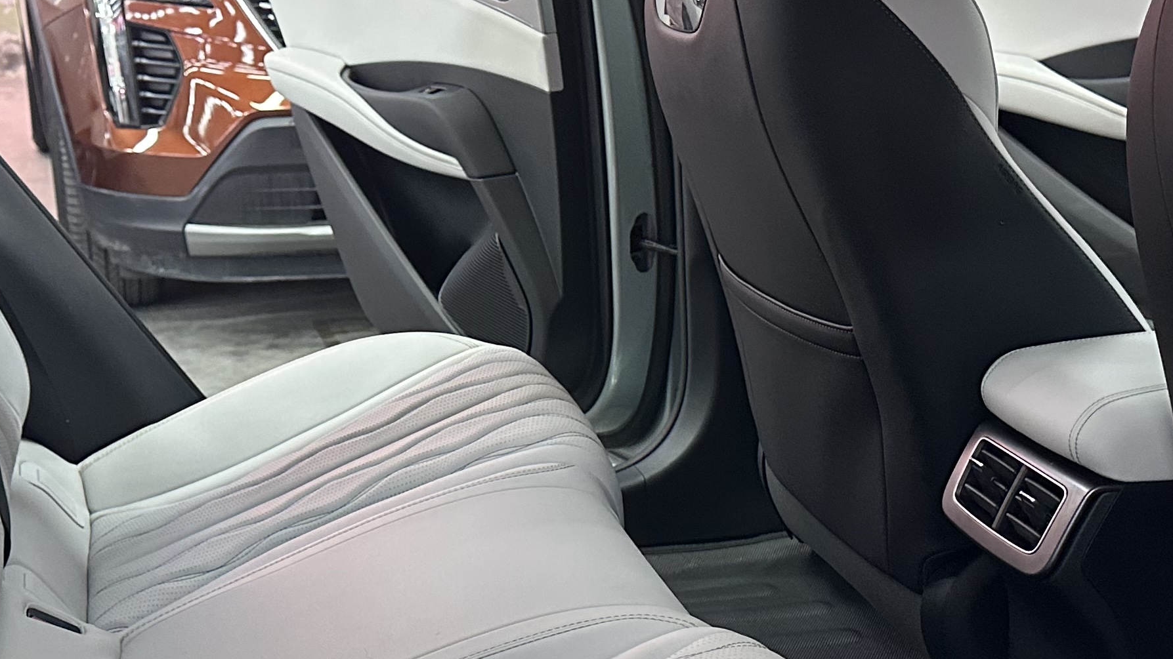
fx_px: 1835
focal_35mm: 59
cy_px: 424
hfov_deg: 35.3
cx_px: 473
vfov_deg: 20.3
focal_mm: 6.86
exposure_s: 1/52
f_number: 1.78
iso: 400
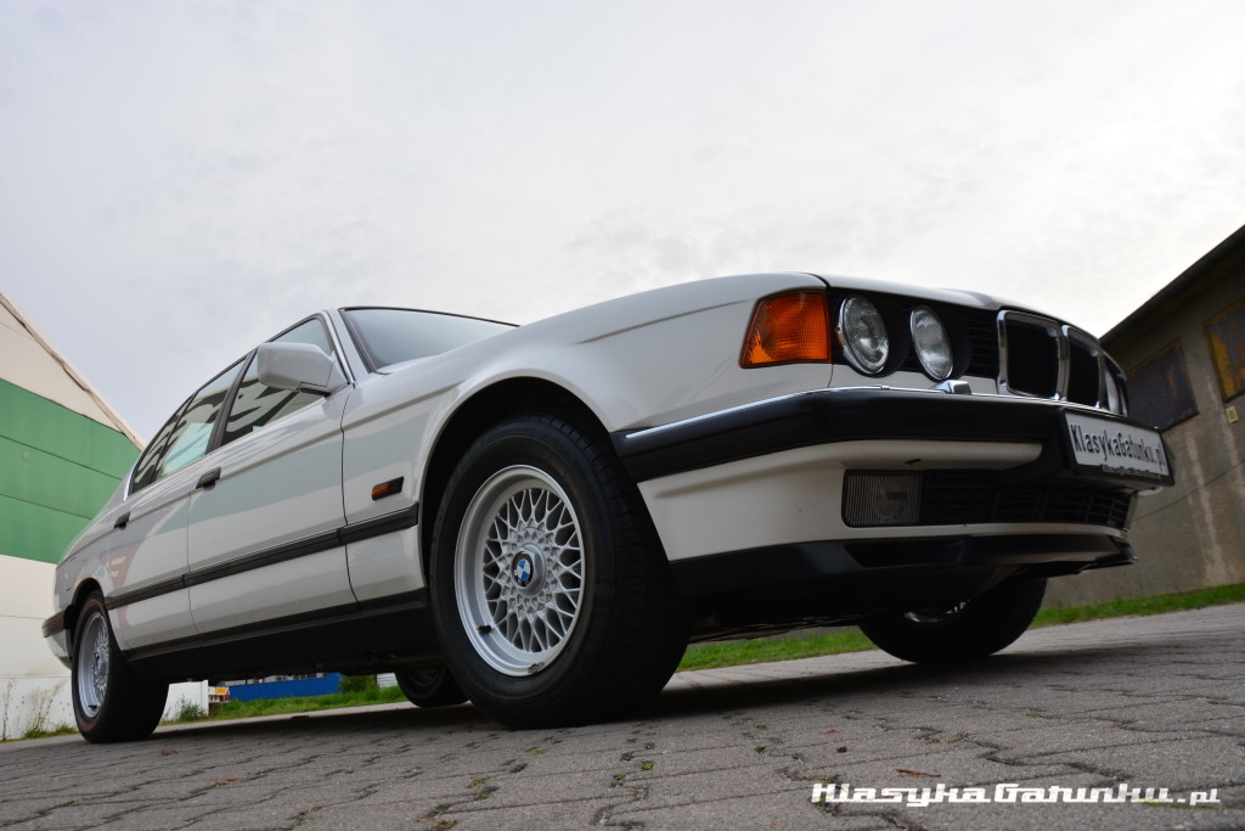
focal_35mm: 27
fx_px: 934
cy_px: 416
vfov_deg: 47.9
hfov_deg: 67.4
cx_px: 622
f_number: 10
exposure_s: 1/60
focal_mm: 18
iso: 250
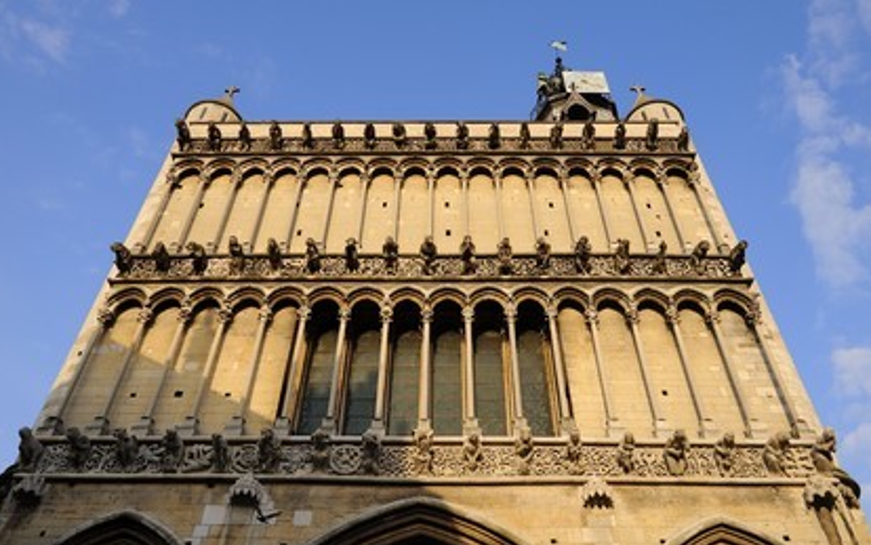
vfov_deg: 41.9
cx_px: 432
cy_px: 280
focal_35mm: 30
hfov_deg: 62.9
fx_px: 712
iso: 400
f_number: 14
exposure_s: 1/160
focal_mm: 29
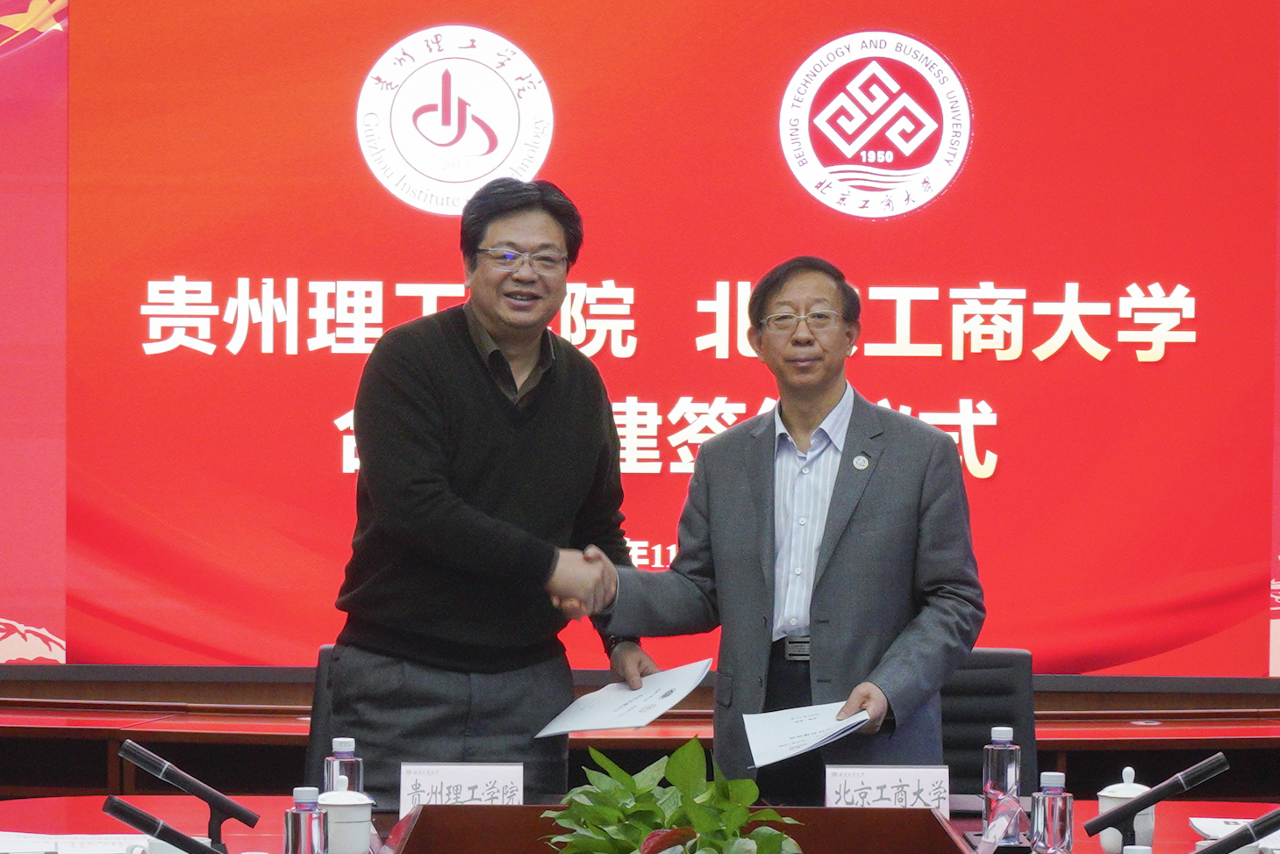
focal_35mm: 36
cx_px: 651
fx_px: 1280
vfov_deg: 36.9
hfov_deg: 53.1
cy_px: 431
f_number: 9
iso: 1600
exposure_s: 1/50
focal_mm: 35
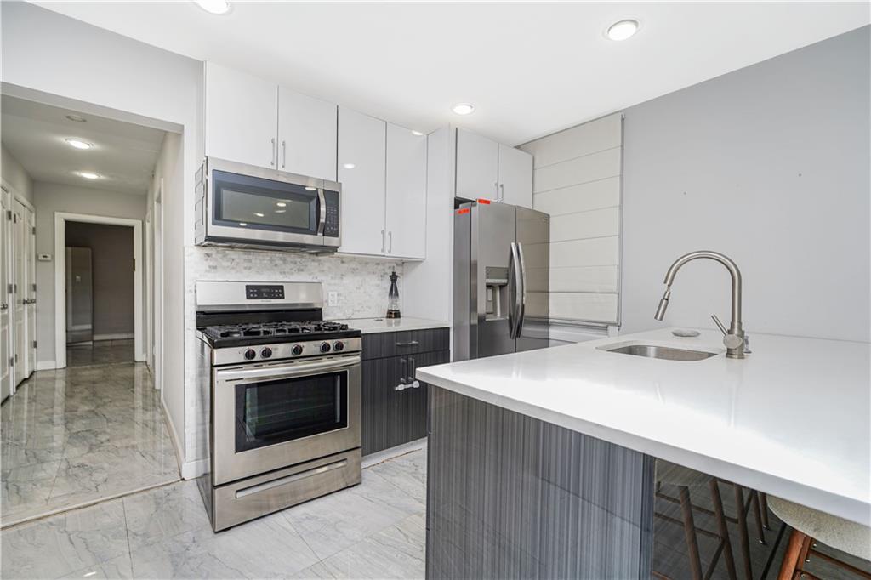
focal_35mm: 16
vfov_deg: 73.7
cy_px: 290
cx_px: 436
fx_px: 387
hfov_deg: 96.8
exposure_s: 1/40
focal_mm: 16
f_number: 4.5
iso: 50
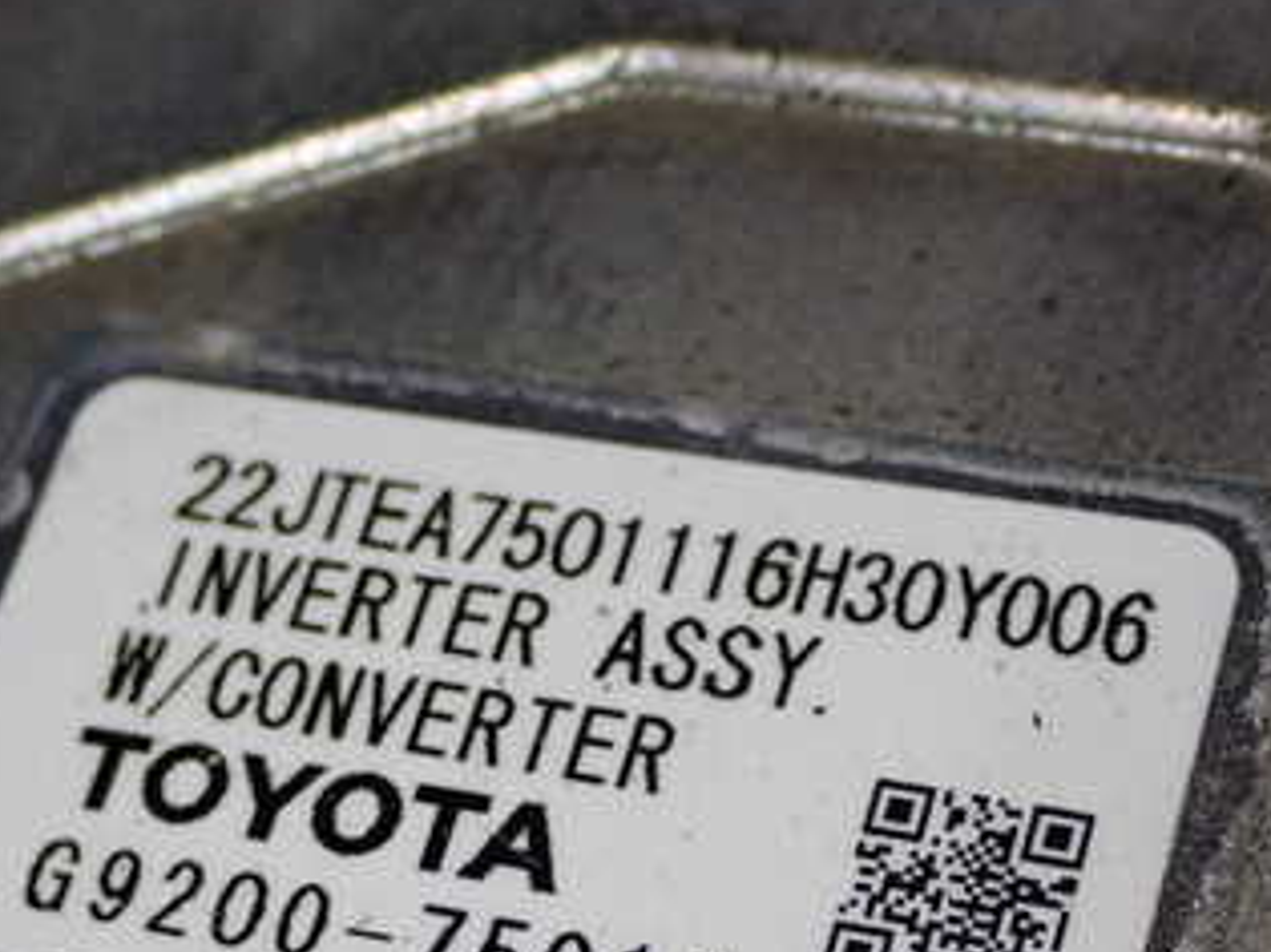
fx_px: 4331
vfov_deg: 12.5
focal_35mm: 118
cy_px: 658
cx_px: 468
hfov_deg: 16.7
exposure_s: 1/60
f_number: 3.6
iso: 250
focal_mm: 11.09
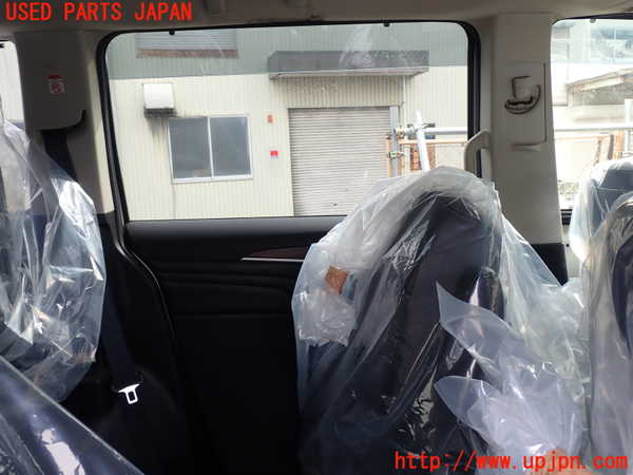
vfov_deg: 46.8
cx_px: 316
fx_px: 549
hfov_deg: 60.0
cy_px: 238
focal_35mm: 30
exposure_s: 1/80
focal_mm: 5.4
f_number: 3.2
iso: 100
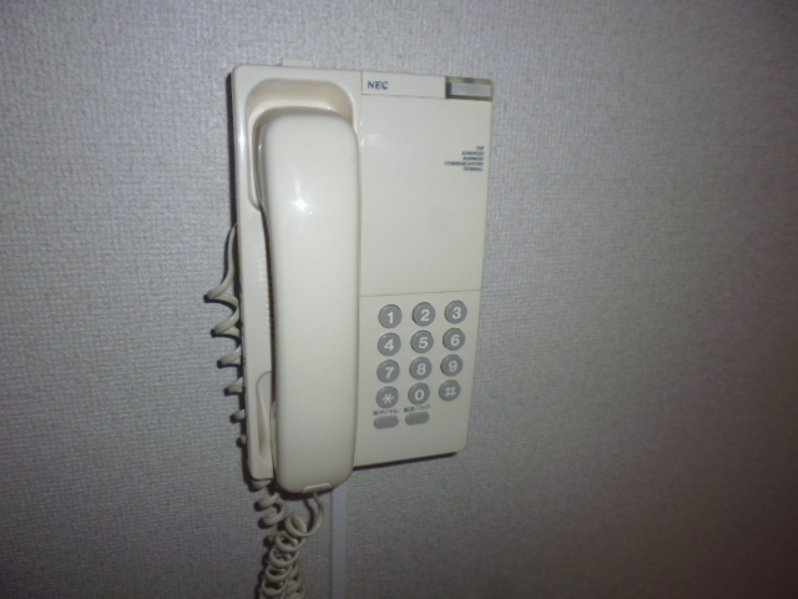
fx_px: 553
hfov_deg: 71.6
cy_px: 300
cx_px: 399
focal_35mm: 24
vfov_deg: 56.8
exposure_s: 1/60
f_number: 2.8
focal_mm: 4.3
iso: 125
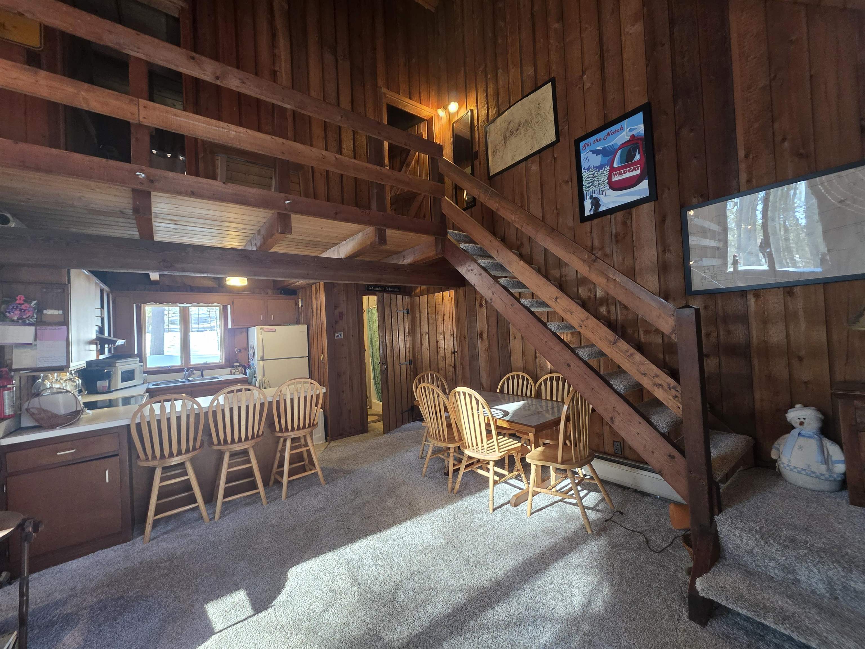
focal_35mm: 13
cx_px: 432
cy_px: 324
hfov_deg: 106.2
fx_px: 325
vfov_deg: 89.9
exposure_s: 1/60
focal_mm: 2.2
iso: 320
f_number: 1.9
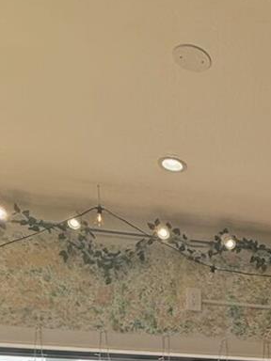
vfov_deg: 27.5
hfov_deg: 23.0
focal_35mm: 56
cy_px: 491
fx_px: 585
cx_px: 360
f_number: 2.2
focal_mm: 2.22
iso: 50
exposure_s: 1/490
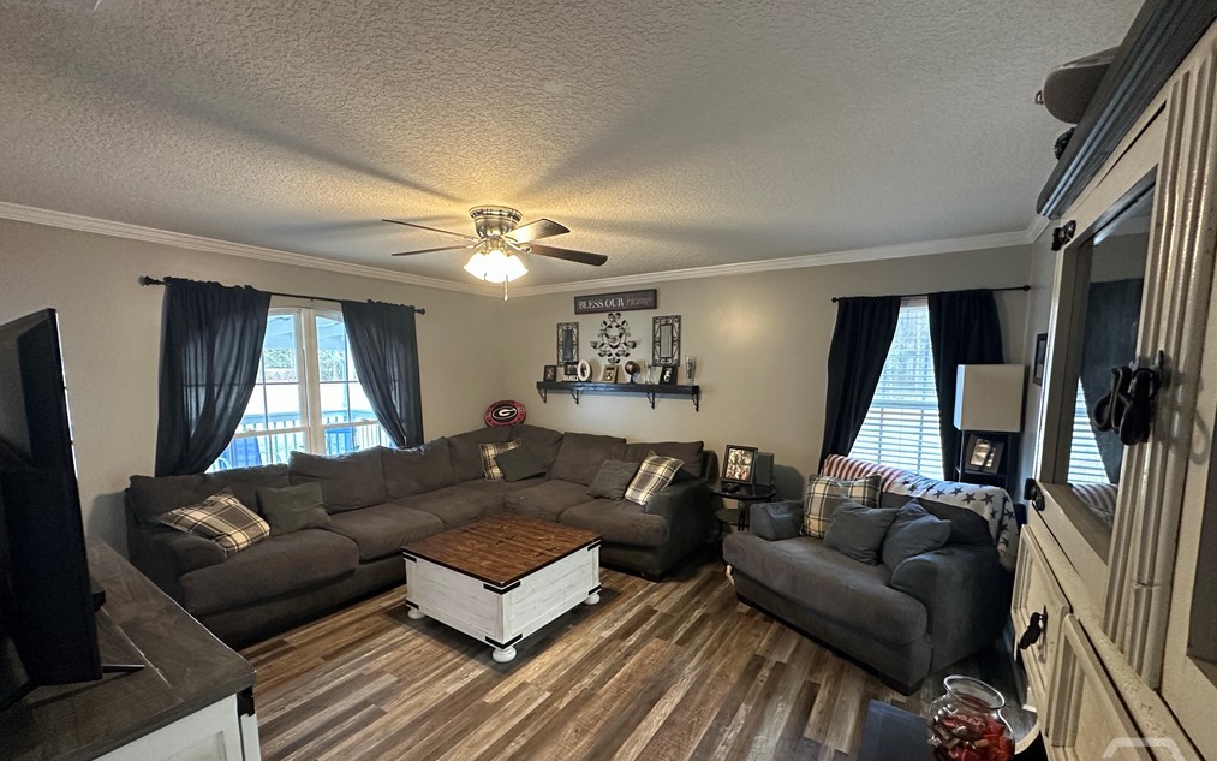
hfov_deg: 101.5
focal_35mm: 15
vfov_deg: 74.6
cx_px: 603
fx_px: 497
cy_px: 418
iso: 500
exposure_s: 1/60
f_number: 2.2
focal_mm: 2.22
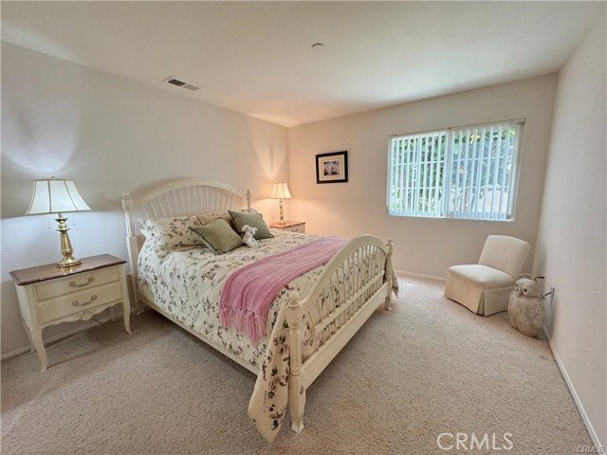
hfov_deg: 102.1
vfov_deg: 85.7
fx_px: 245
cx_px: 304
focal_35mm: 14
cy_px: 228
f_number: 2.2
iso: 160
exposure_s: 1/120
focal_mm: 2.22
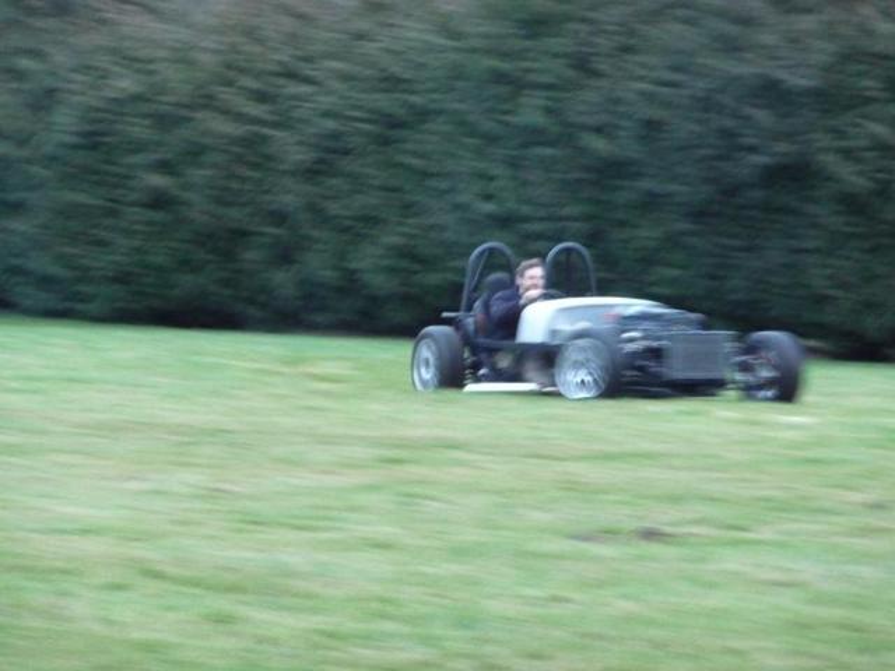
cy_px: 336
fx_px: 5895
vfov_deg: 6.5
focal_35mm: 228
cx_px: 448
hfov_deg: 8.7
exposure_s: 1/8
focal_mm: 39.2
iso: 800
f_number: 4.9
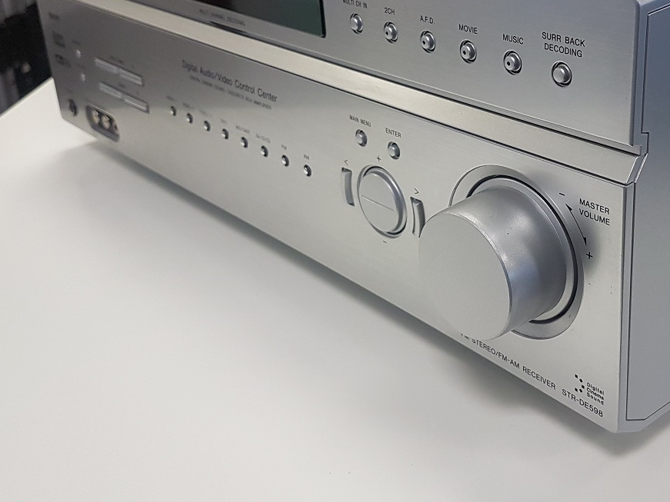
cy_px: 137
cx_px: 482
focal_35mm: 43
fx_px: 832
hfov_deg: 42.8
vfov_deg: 33.0
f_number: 1.7
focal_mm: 4.2
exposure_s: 1/50
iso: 125
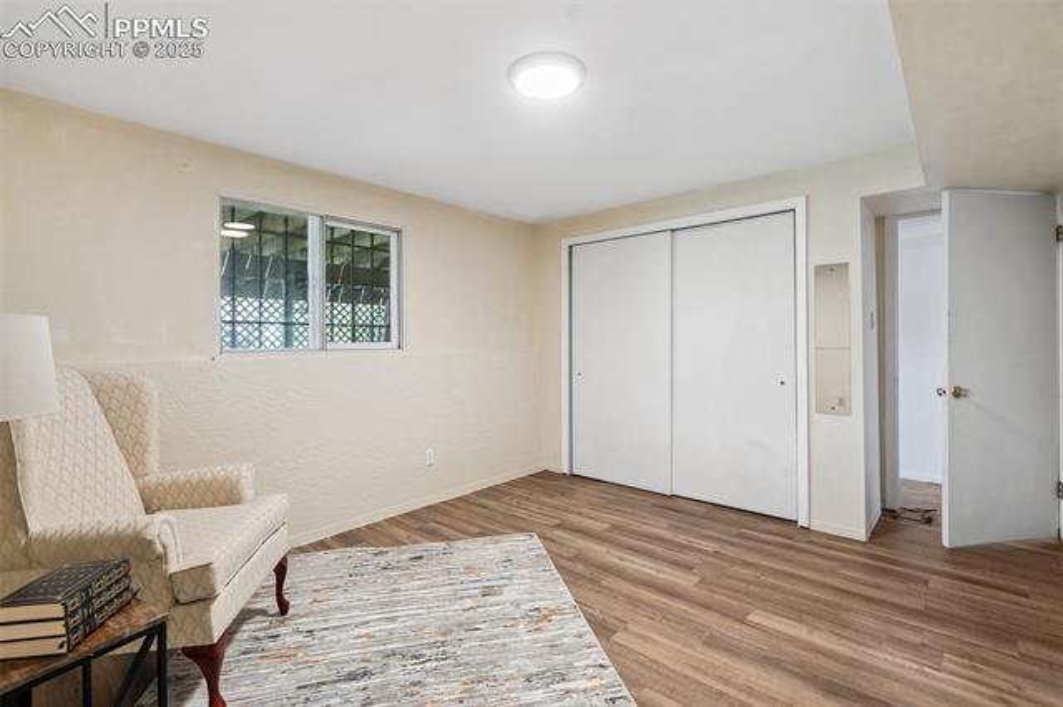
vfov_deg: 73.7
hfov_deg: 96.8
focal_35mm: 16
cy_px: 354
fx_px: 472
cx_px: 532
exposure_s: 1/3.33
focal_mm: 16
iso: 250
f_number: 6.7
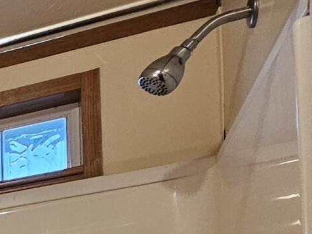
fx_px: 739
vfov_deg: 14.5
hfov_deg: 14.4
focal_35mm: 82
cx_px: -457
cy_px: 486
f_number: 2.2
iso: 125
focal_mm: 2.2
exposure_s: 1/60
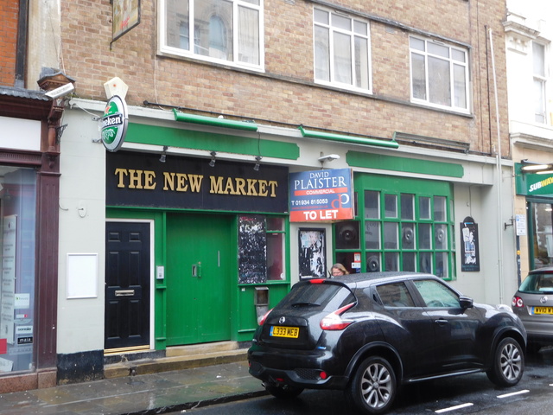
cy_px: 208
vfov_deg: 36.0
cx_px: 276
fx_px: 639
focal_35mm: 40
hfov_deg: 46.8
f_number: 3.9
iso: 125
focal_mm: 7.1
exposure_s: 1/30
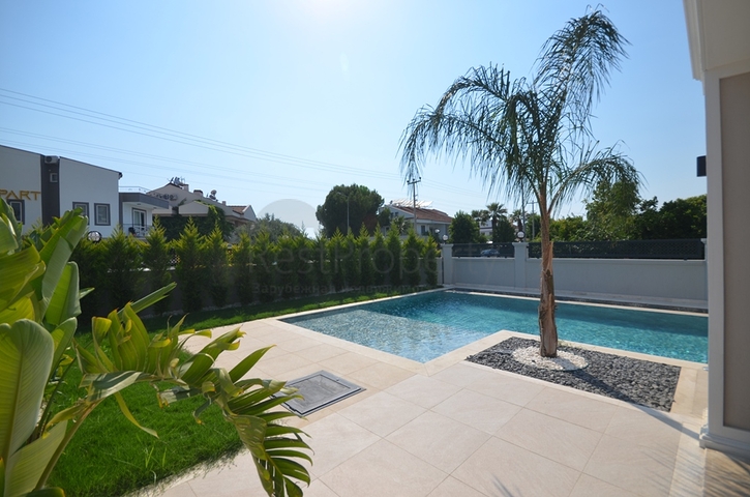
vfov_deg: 77.1
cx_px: 375
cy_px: 248
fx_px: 312
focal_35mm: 15
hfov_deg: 100.5
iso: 100
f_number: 9
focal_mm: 10
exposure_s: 1/400
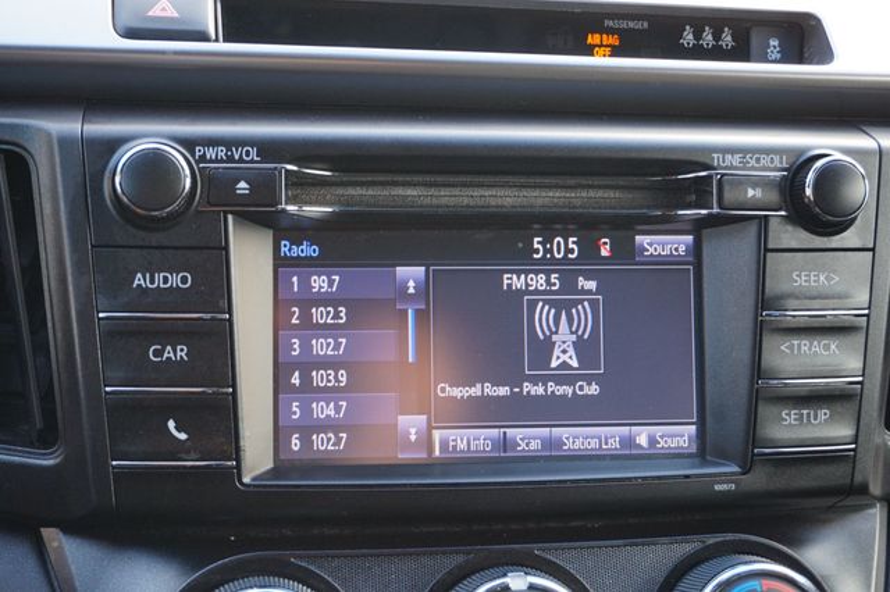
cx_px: 445
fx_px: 1223
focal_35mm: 50
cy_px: 296
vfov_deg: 27.2
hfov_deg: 40.0
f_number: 5
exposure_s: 1/60
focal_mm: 33
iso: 640
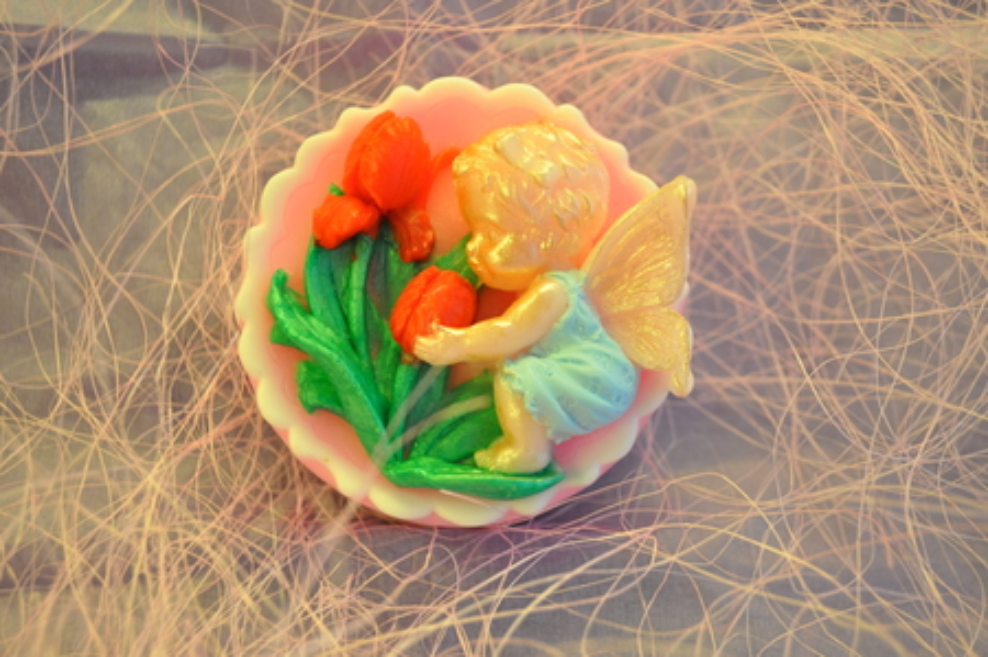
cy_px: 328
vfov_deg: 34.1
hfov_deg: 49.6
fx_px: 1069
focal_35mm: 39
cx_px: 494
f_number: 4.2
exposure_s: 1/60
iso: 1250
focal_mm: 26
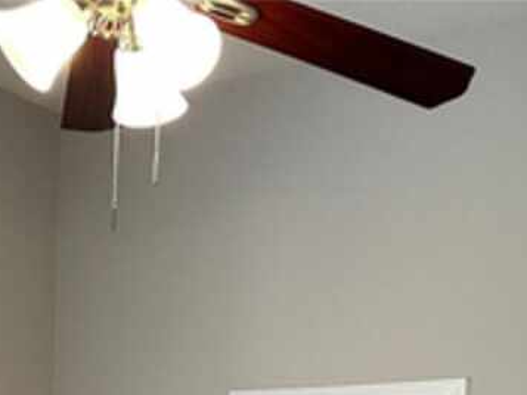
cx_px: 368
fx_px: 1310
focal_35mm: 86
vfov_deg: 15.0
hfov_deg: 22.6
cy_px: 706
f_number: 1.78
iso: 200
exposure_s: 1/120
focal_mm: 6.86
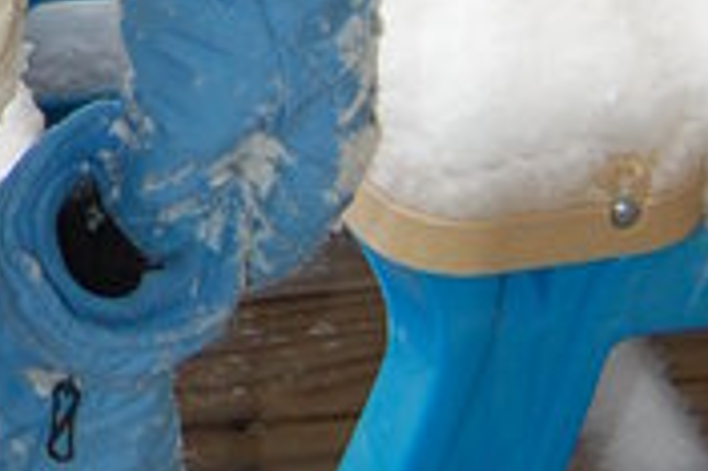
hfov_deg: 8.7
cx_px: -521
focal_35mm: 227
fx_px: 4460
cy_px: -624
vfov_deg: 5.8
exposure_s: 1/160
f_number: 6.3
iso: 400
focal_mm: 26
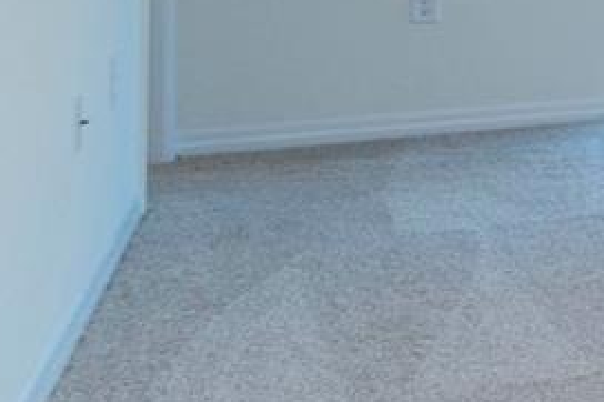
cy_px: -180
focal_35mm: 100
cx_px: 1705
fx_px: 1677
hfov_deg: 12.2
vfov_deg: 13.0
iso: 800
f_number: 18
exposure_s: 1/6
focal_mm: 17
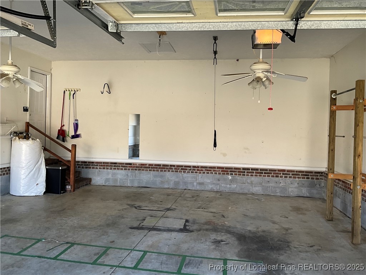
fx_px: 307
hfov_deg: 61.7
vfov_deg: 48.2
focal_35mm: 29
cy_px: 138
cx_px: 183
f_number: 1.8
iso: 40
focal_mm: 3
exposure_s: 1/122
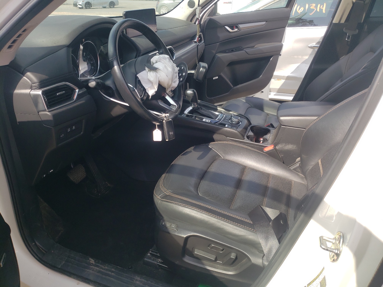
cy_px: 144
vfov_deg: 53.1
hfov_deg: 67.3
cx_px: 192
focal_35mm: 26
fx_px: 288
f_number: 1.5
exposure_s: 1/1111
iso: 50
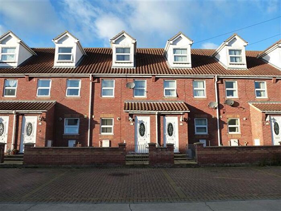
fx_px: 195
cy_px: 106
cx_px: 140
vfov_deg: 56.9
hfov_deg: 71.6
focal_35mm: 24
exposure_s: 1/400
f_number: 4
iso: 160
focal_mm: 4.3
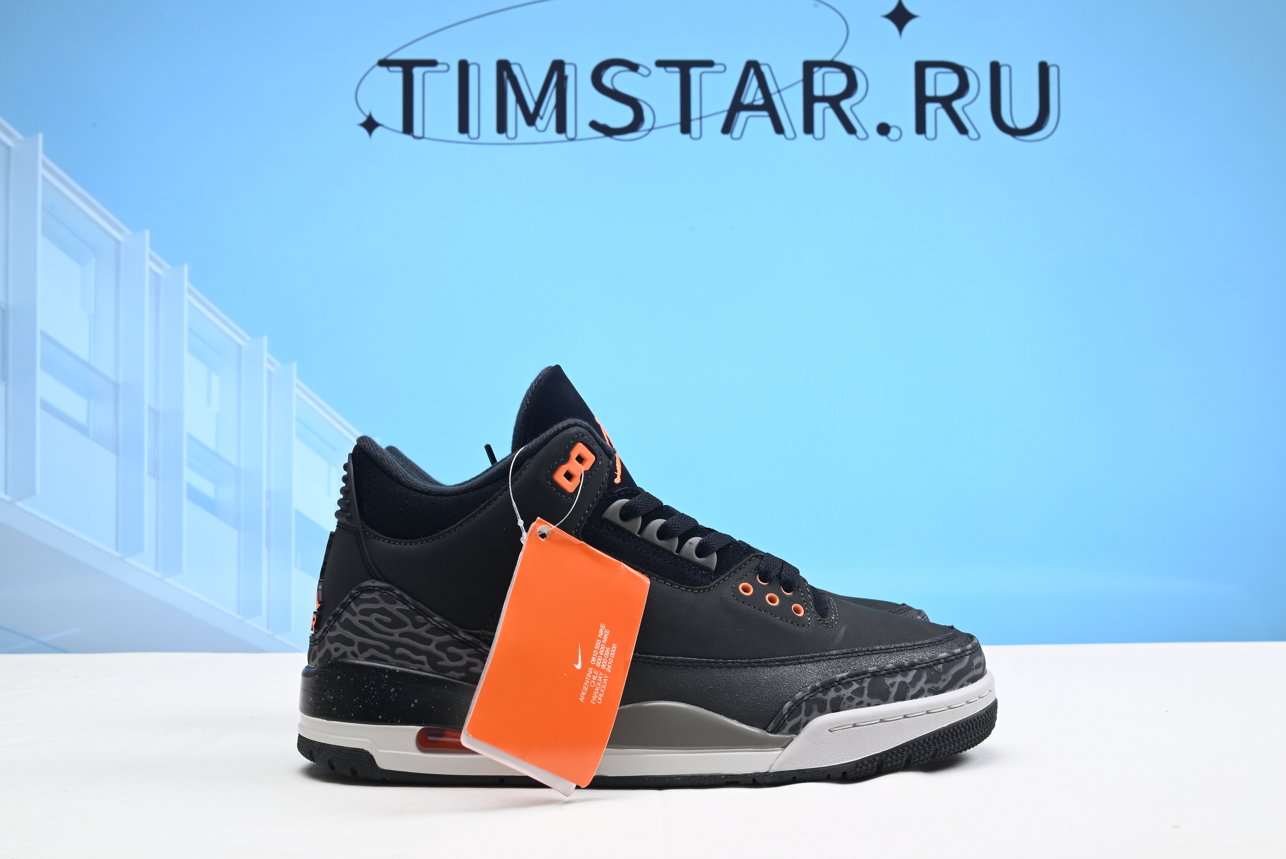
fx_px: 1465
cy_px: 430
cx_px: 643
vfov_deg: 32.7
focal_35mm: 41
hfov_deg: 47.4
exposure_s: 1/2
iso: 100
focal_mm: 41
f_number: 16
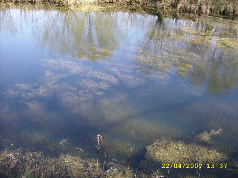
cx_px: 119
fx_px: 241
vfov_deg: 40.7
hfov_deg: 52.6
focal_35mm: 35
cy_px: 89
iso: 50
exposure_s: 1/192
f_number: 2.8
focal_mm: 5.95
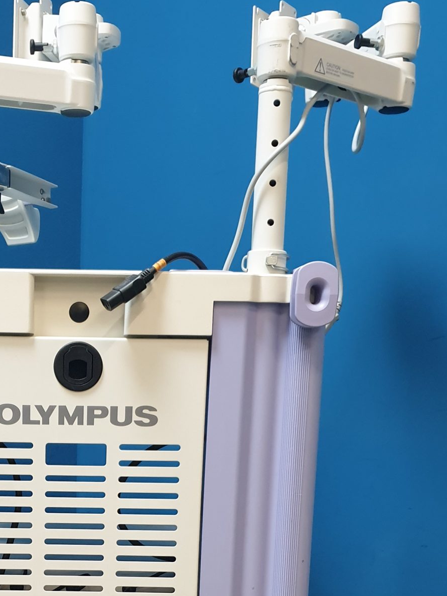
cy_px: 537
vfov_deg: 32.6
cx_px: 61
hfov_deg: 25.4
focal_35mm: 56
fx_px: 965
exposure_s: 1/50
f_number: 1.5
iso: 200
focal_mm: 4.3
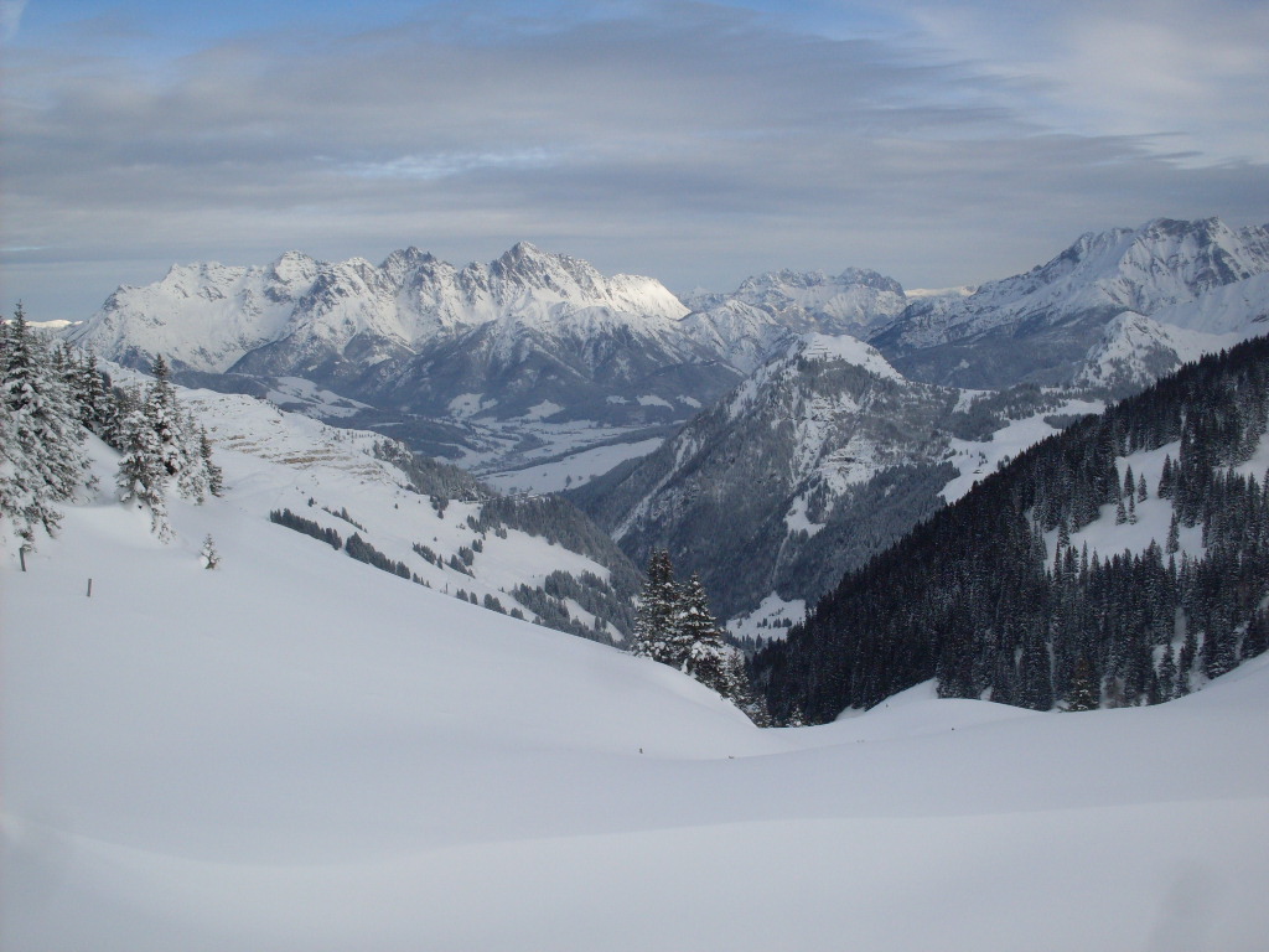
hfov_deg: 49.0
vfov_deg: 37.7
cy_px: 476
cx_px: 634
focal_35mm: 38
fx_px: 1393
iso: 80
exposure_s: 1/350
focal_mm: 6.3
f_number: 8.4
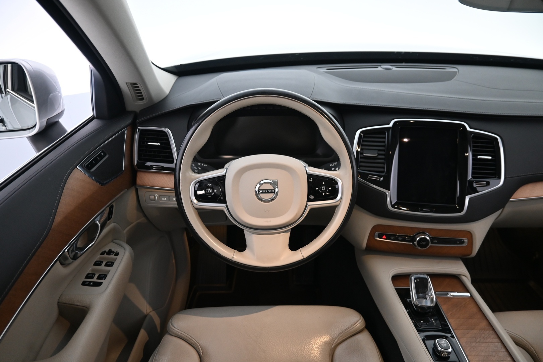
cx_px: 272
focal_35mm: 24
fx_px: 362
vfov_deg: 53.1
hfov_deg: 73.7
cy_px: 181
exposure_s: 1/25
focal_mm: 16
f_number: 3.5
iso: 1000
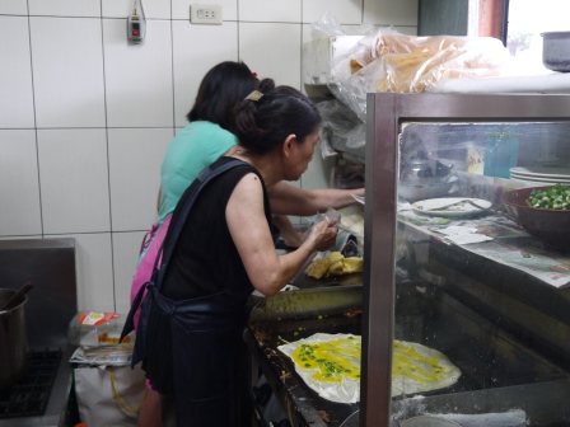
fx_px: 626
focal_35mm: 38
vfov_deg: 37.7
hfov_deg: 49.0
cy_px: 214
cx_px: 285
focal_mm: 19
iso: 640
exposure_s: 1/60
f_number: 4.4
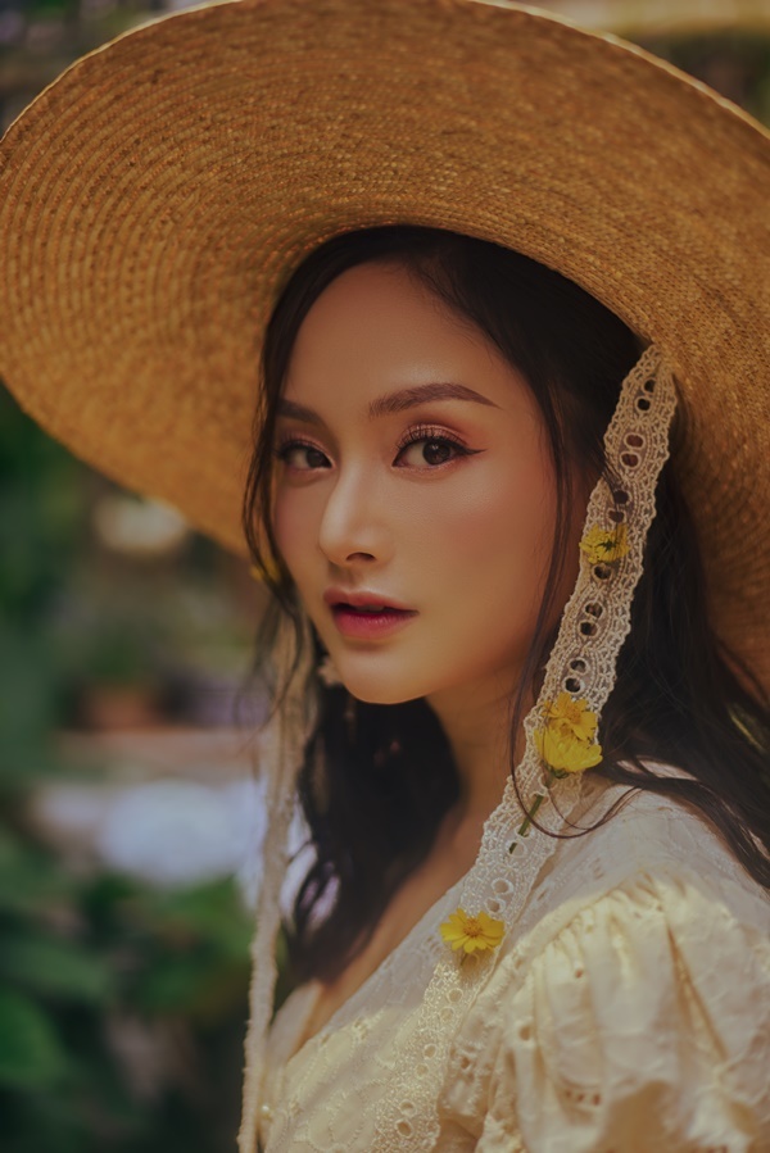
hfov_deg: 27.0
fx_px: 1603
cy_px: 576
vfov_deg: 39.6
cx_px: 385
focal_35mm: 50
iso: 125
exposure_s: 1/250
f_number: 1.8
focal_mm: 50
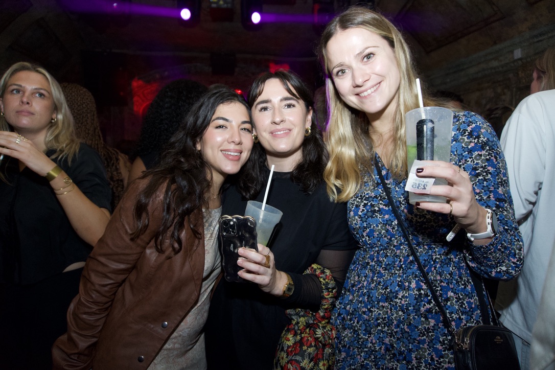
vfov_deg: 53.1
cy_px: 185
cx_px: 278
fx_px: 370
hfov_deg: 73.7
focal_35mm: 24
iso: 1600
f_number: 3.5
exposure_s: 1/250
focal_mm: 16
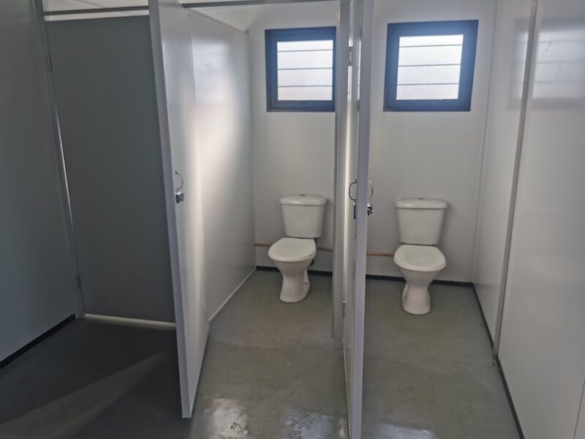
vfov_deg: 51.4
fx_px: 456
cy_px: 220
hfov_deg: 65.3
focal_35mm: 27
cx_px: 292
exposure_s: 1/643
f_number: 1.6
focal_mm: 5.56
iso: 50
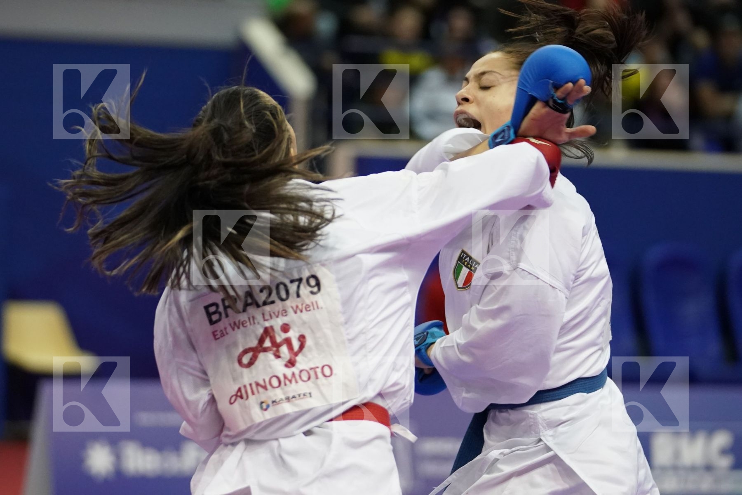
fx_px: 4101
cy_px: 248
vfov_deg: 6.9
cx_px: 371
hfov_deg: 10.3
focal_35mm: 199
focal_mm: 133
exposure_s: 1/1000
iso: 4000
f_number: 2.8
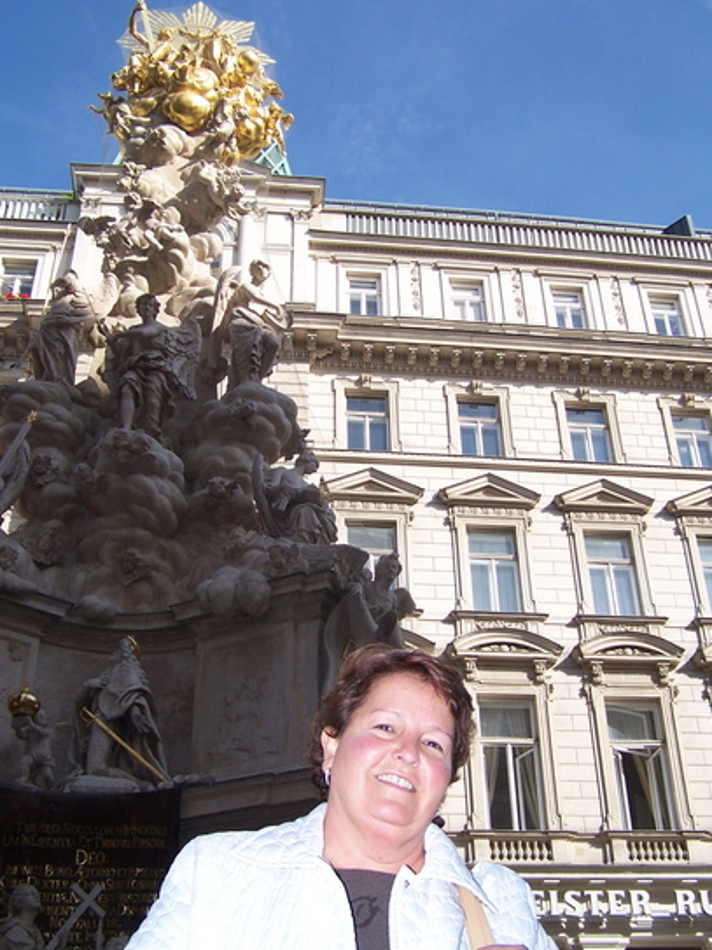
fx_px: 1152
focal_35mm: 42
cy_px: 492
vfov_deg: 44.8
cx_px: 355
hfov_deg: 34.3
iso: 80
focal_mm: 6.3
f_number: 2.8
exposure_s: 1/800
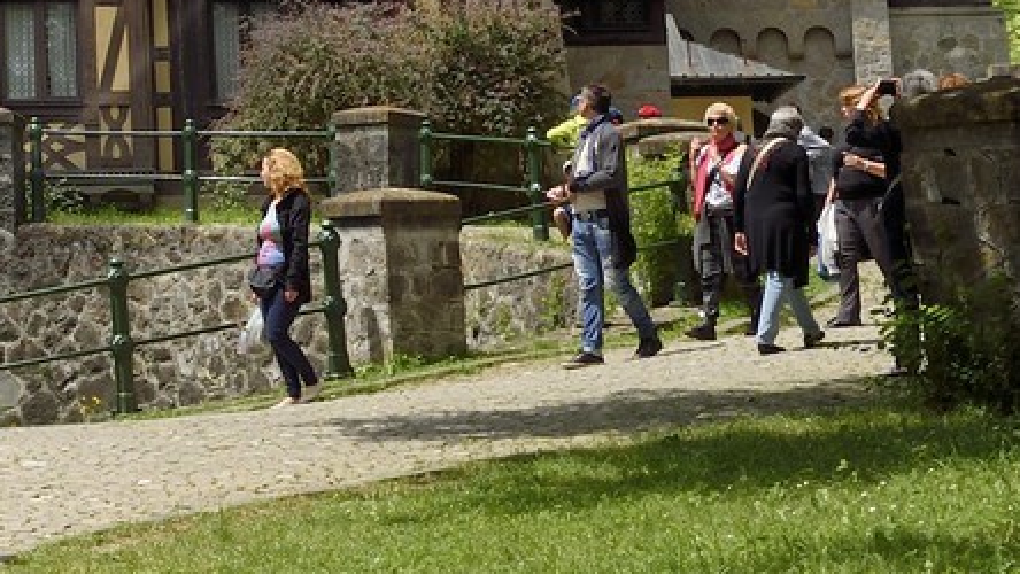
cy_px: -540
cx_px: -459
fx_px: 3571
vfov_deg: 8.7
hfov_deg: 15.2
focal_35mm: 132
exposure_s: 1/160
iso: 200
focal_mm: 35
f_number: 14
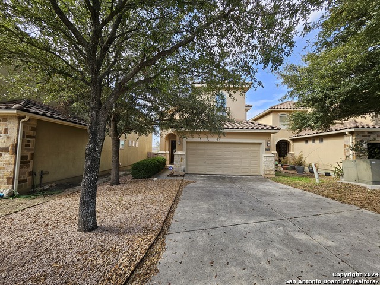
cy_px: 142
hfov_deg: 106.2
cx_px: 190
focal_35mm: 13
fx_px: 143
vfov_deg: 89.9
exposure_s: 1/230
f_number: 2.2
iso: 32
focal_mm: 1.74
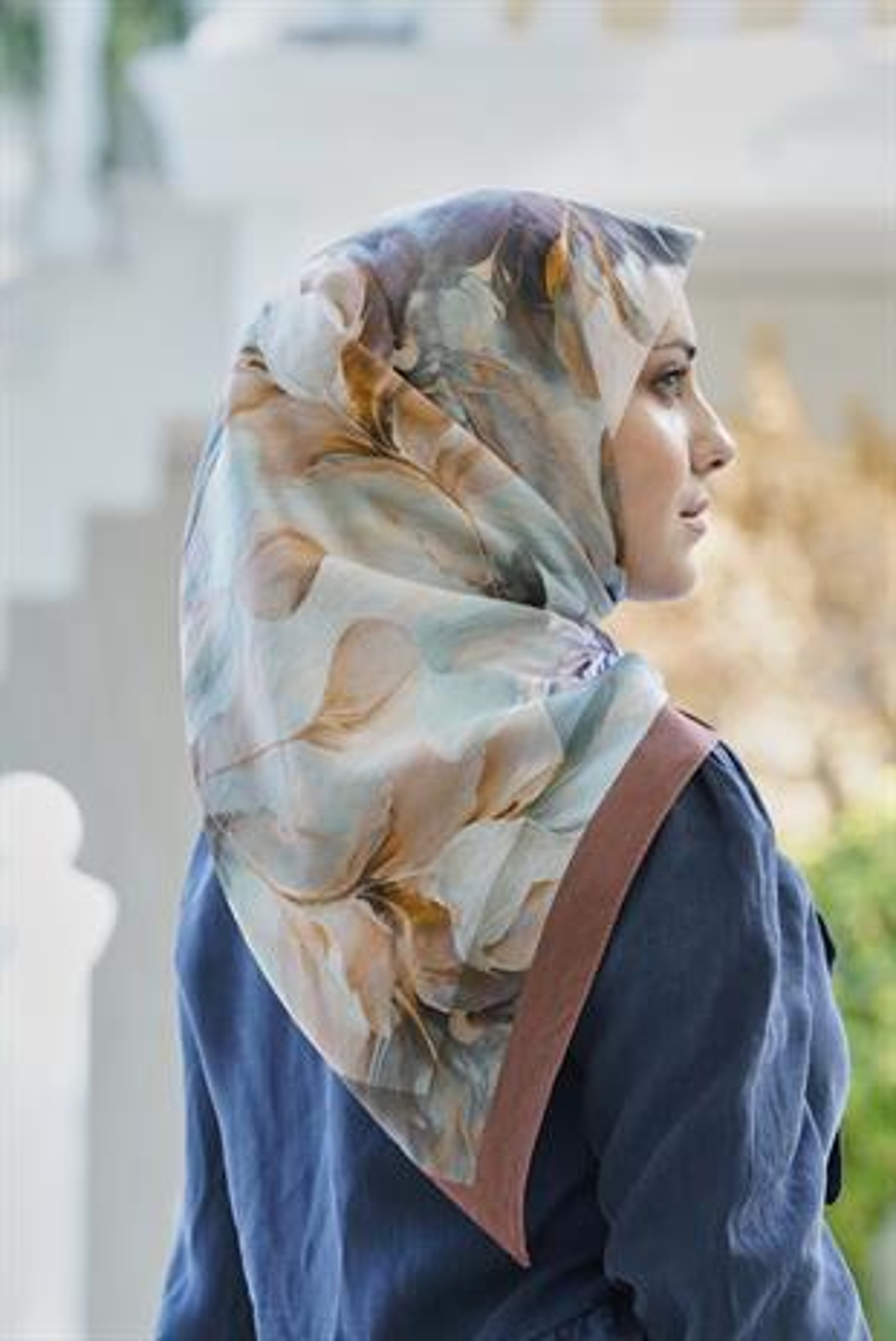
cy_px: 670
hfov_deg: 10.6
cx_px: 448
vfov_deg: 15.8
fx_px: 4846
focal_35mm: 130
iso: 500
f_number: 5
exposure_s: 1/125
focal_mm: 130
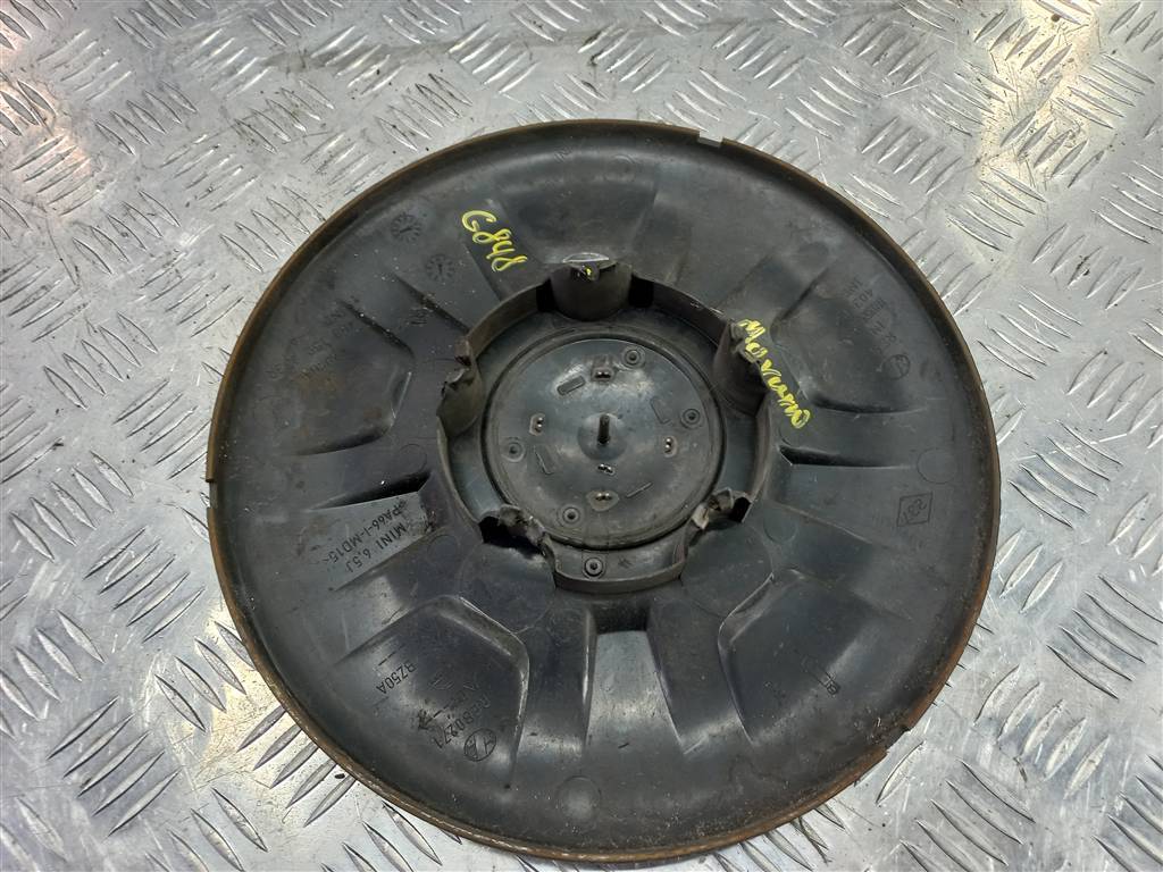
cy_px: 436
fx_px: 840
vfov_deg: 54.9
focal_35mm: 25
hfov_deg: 69.4
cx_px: 582
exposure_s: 1/50
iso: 80
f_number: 1.8
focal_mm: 4.6
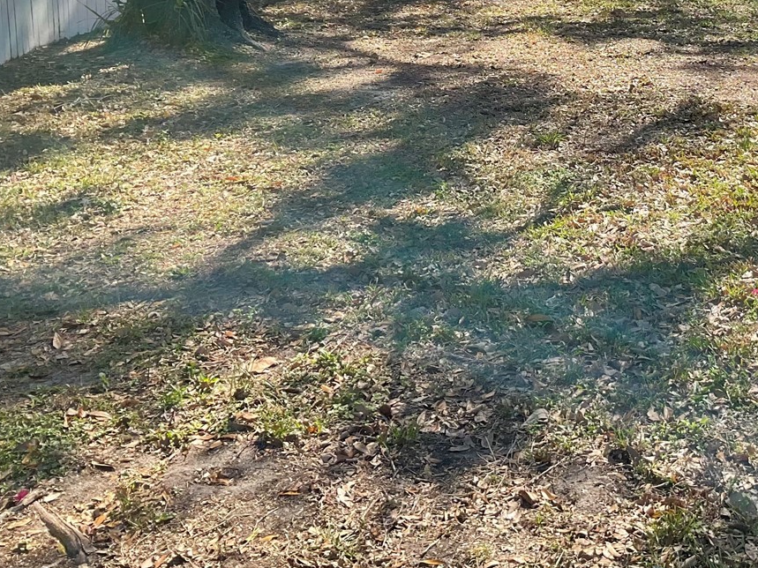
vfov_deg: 26.2
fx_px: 1182
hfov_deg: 34.4
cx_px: 613
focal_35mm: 54
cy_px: 62
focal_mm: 3
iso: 16
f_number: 1.8
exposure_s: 1/770
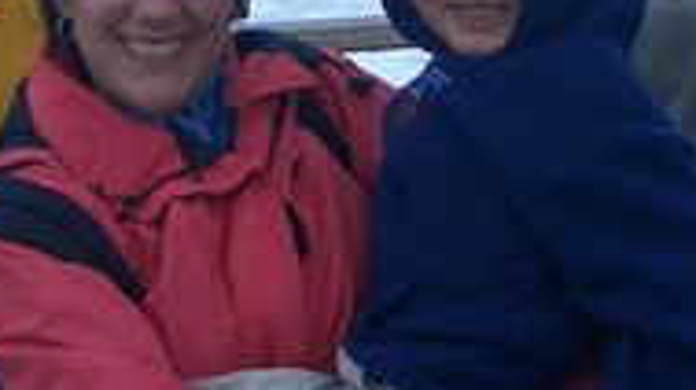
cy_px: 18
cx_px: -26
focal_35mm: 129
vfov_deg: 9.3
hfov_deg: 16.3
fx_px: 2379
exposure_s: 1/640
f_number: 4.3
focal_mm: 5.8
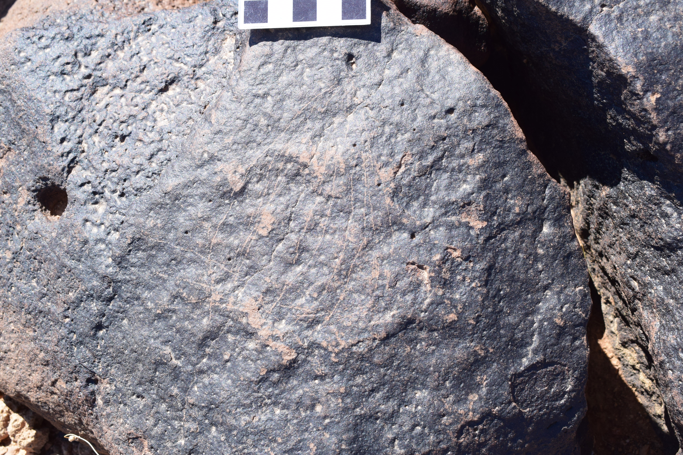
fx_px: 996
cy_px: 228
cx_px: 342
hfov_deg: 37.9
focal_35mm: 52
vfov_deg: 25.8
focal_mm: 35
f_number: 10
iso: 400
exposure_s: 1/320
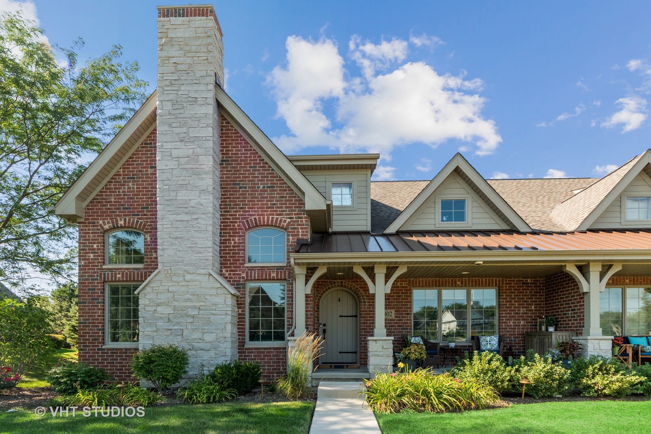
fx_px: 344
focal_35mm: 19
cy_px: 217
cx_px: 326
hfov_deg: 86.9
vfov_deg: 64.6
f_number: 9
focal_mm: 13
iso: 400
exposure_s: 1/250
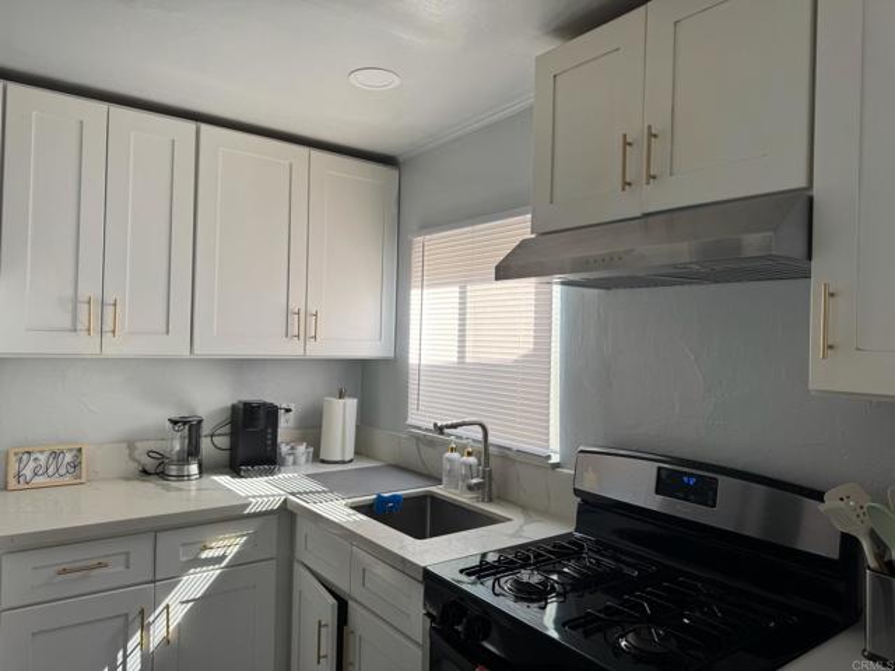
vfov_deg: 56.8
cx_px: 448
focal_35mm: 24
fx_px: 621
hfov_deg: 71.6
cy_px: 336
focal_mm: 6.76
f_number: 1.78
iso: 50
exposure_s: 1/131
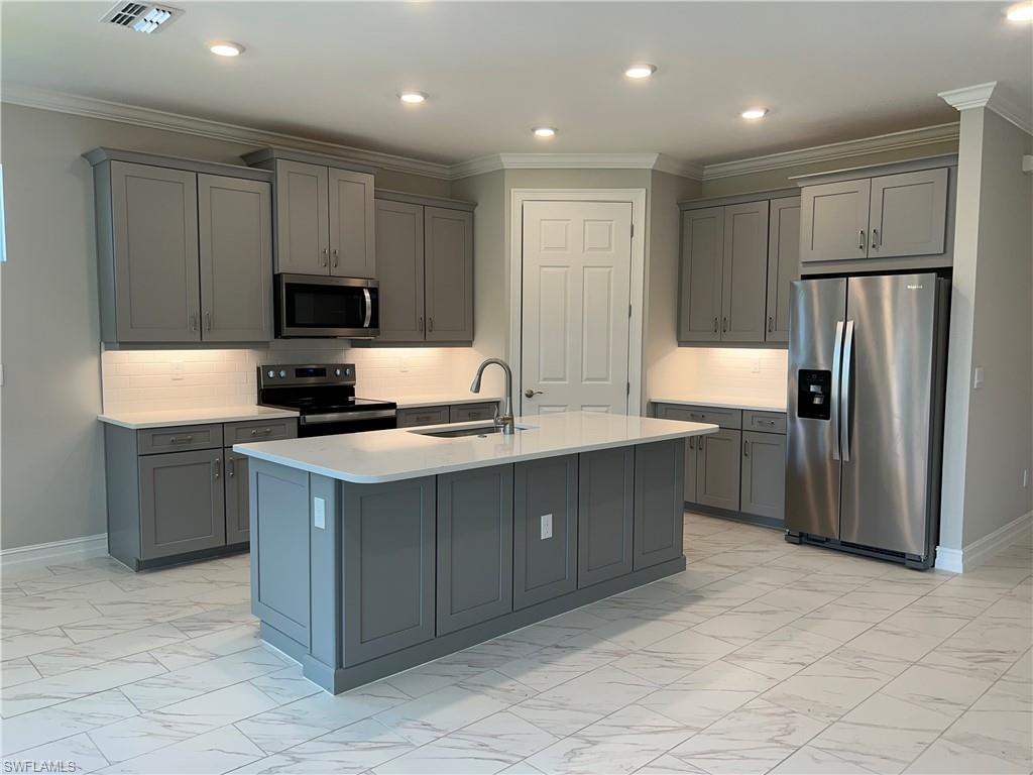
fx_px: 776
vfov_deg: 53.1
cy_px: 388
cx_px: 516
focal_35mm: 26
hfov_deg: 67.3
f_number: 1.5
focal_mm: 5.7
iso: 50
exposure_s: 1/120
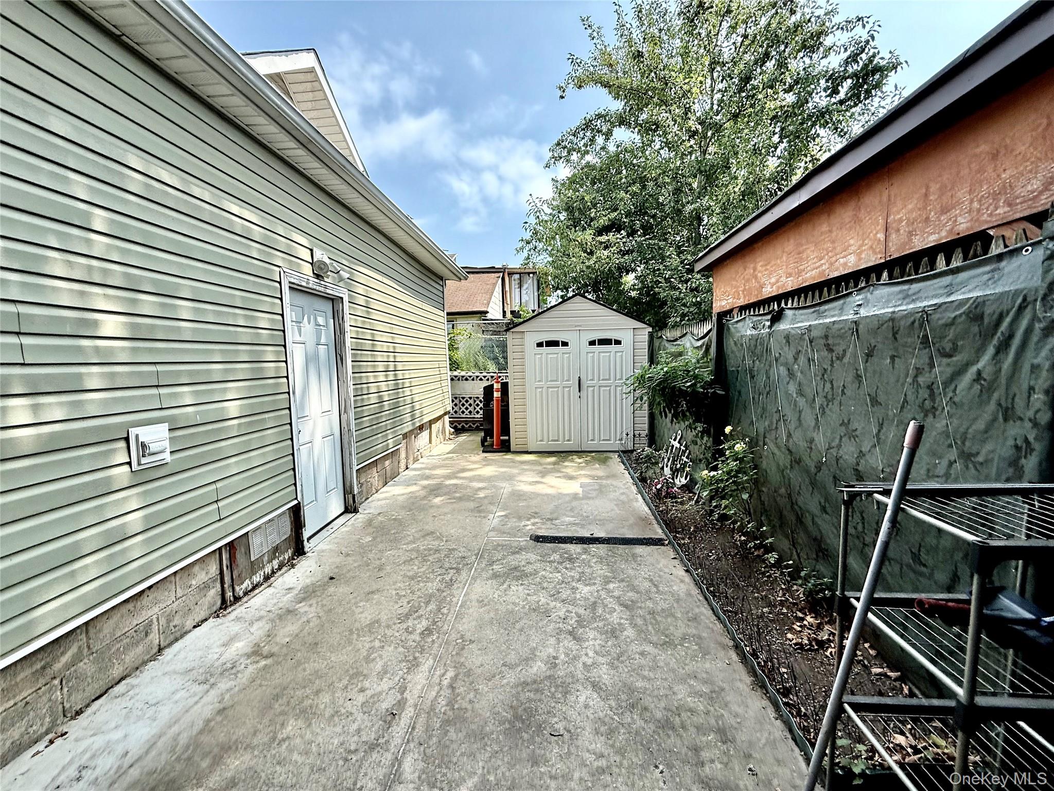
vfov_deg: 85.7
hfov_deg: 102.1
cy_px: 396
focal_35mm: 14
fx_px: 426
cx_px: 527
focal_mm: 2.22
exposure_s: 1/1033
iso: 64
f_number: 2.2
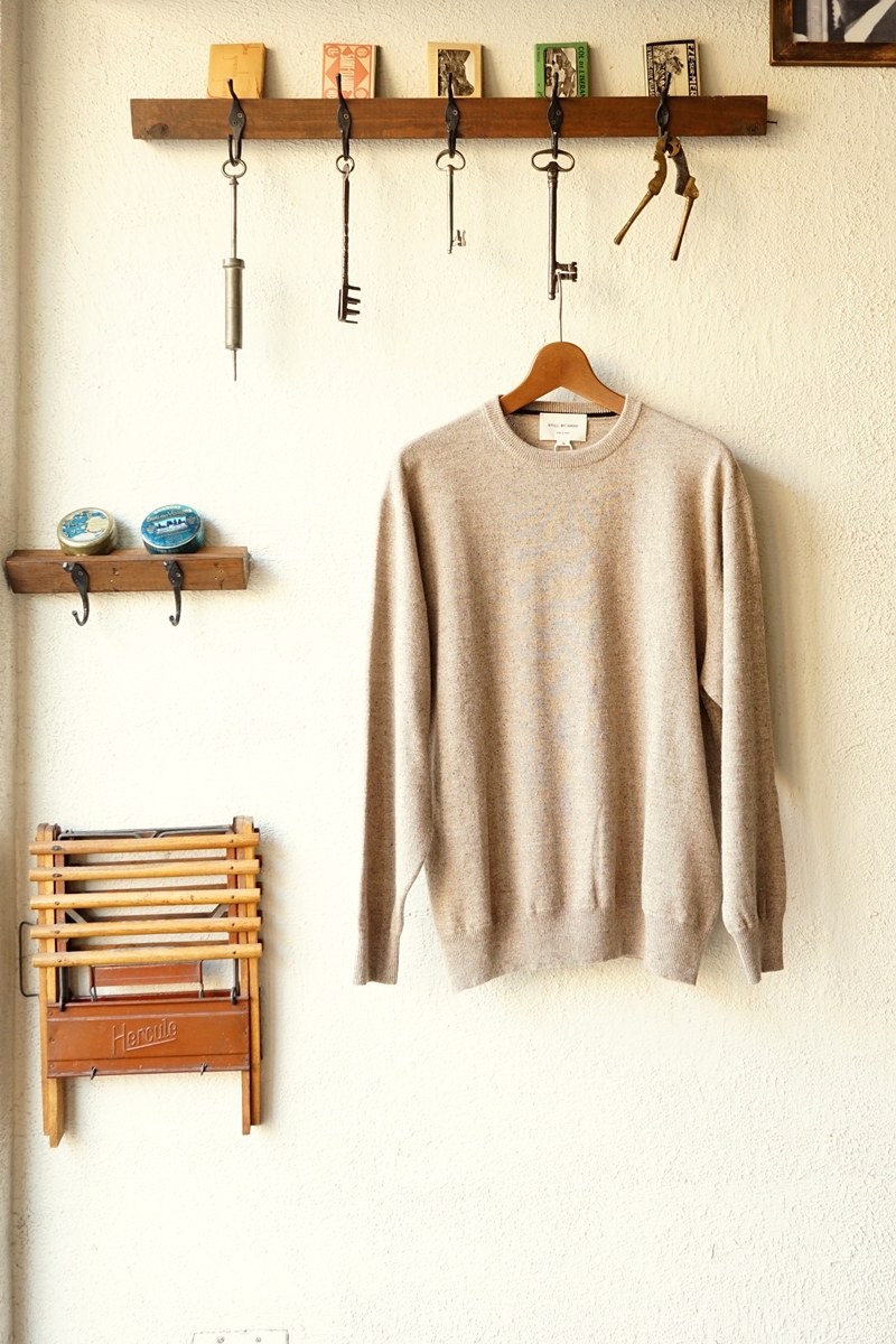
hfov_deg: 43.6
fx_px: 1120
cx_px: 448
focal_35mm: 30
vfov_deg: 61.9
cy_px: 672
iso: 800
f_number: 8
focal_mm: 30
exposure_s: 1/25
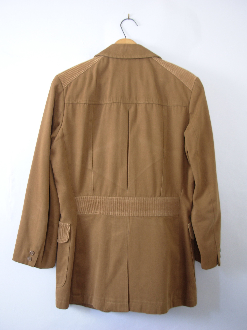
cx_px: 124
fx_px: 362
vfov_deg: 49.0
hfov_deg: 37.7
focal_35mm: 38
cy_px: 165
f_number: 2.9
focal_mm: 6.3
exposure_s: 1/8
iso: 50
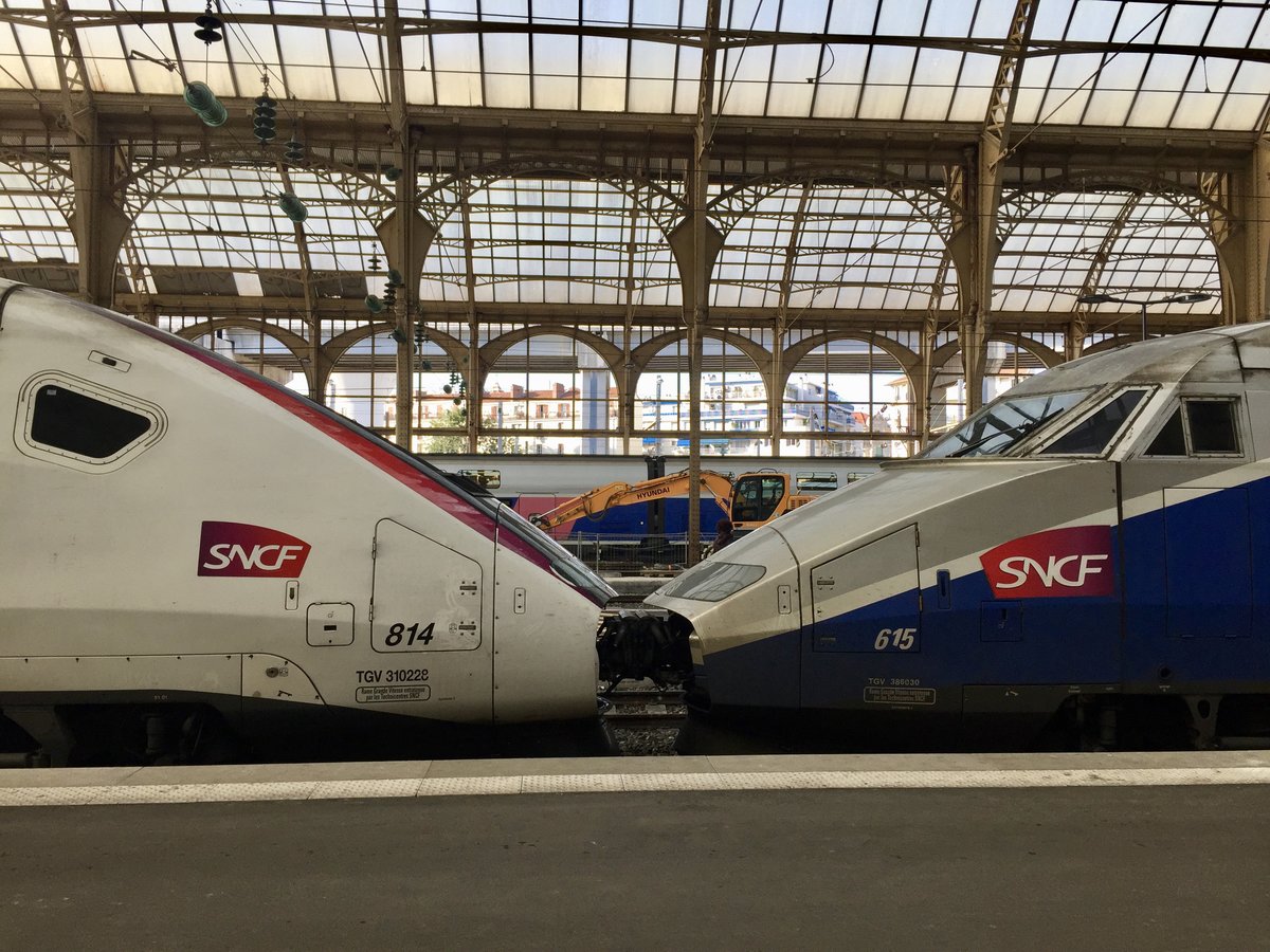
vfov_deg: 48.2
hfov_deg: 61.7
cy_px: 476
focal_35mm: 29
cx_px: 635
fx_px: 1064
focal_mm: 4.15
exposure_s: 1/384
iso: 32
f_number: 2.2
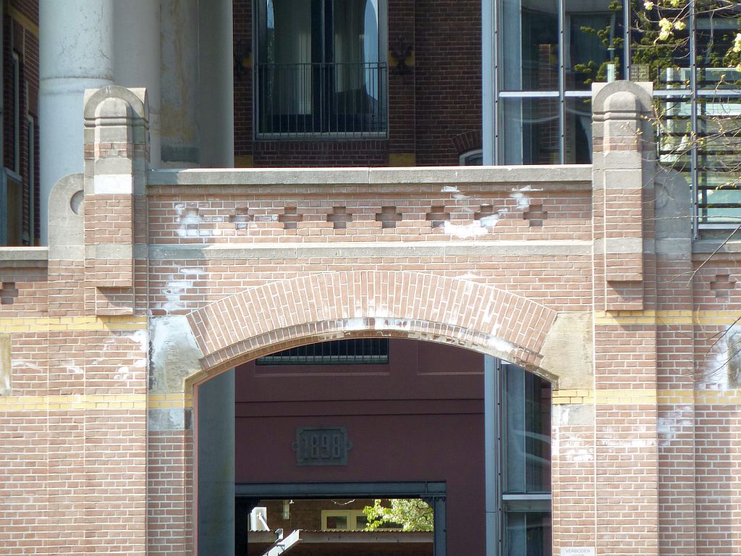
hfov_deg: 7.1
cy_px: 278
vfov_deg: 5.3
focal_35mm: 278
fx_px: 5951
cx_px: 370
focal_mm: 45.7
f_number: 4.8
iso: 125
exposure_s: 1/125
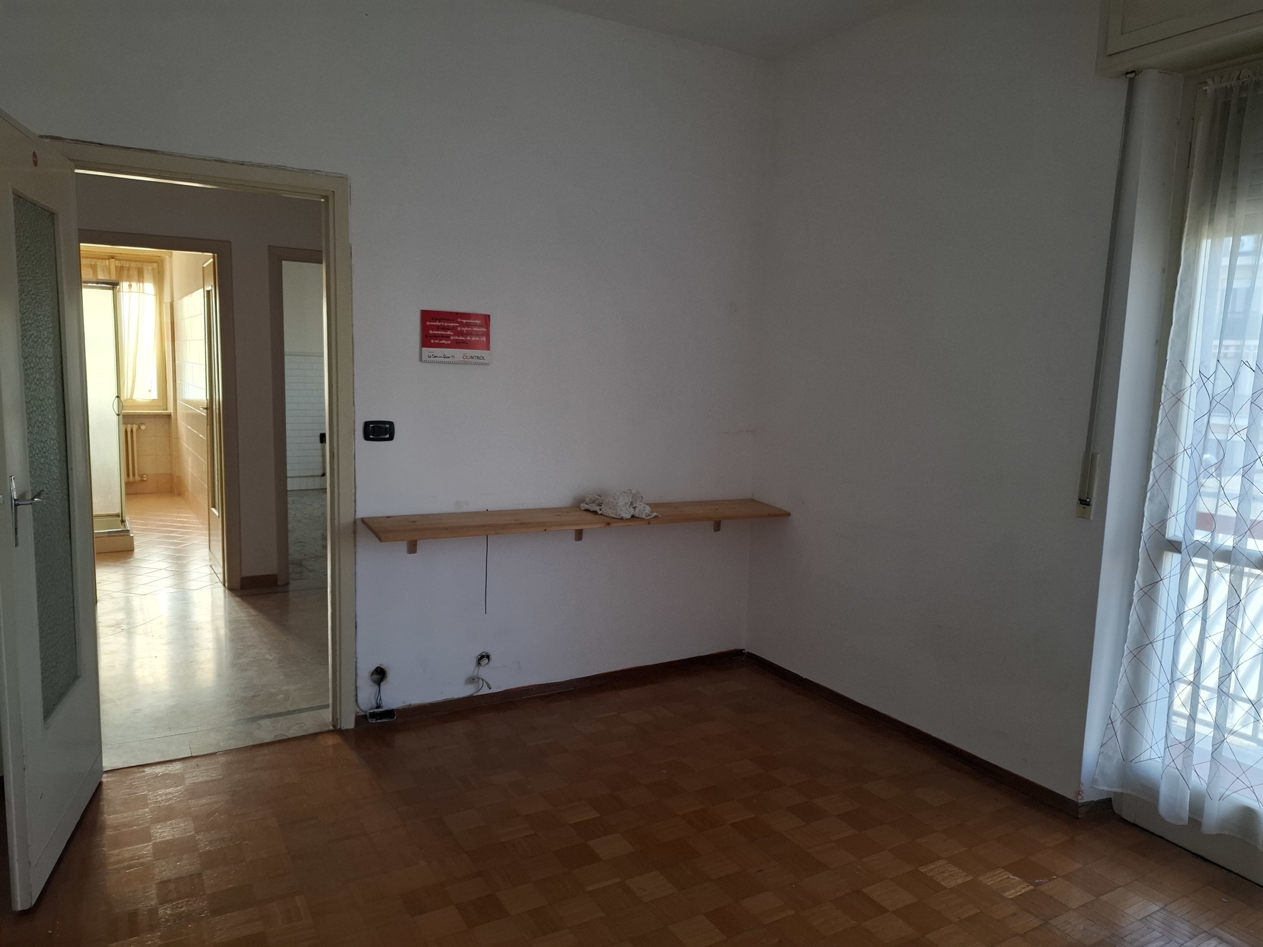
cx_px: 632
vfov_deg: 58.9
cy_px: 474
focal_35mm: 23
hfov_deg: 73.9
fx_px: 839
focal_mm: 5.54
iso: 64
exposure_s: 1/100
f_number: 1.8
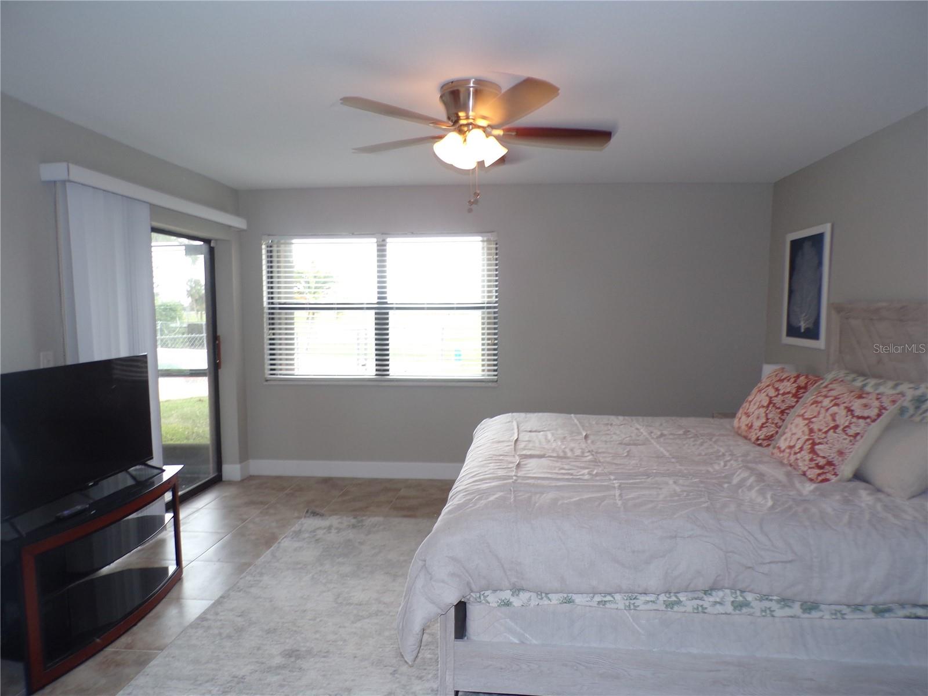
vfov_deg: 56.8
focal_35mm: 24
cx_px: 464
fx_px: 643
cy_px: 348
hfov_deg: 71.6
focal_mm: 4.3
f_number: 3
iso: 100
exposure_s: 1/42
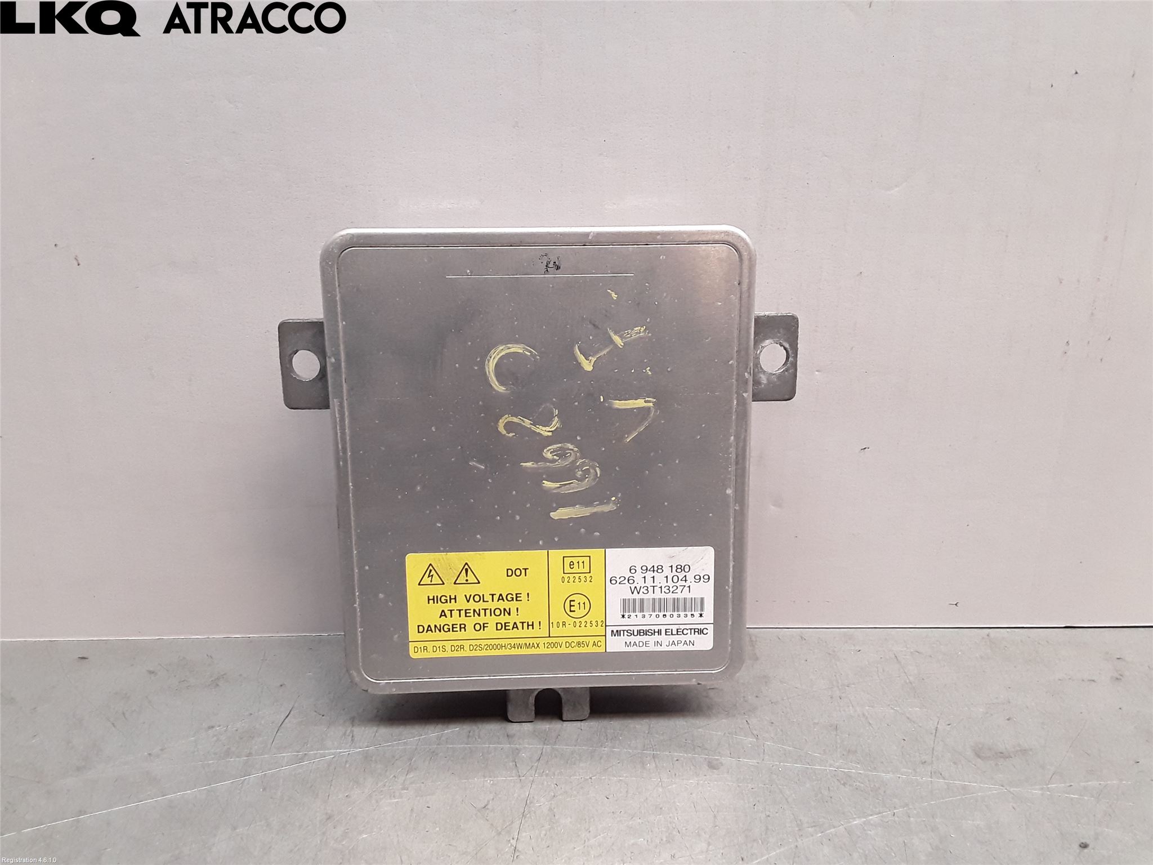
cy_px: 432
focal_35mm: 28
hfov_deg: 63.4
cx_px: 576
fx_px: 933
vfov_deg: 49.7
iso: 100
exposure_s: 1/100
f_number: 1.9
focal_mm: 2.91
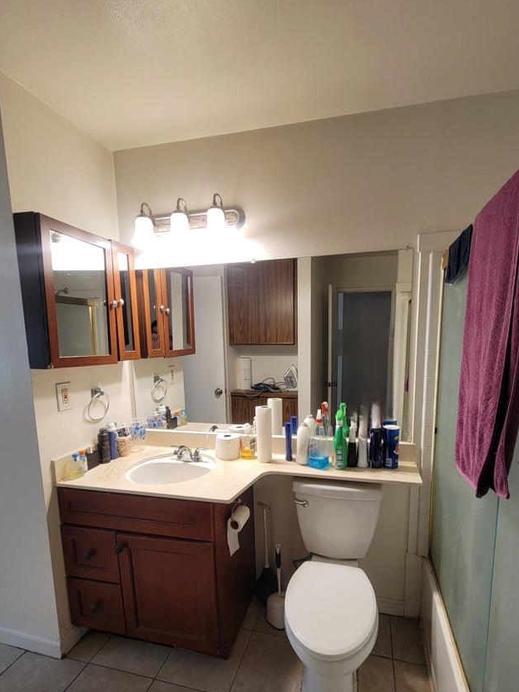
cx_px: 277
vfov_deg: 94.0
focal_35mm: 16
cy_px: 388
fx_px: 320
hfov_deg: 78.0
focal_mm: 2.2
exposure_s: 1/60.2
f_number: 2.2
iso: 100
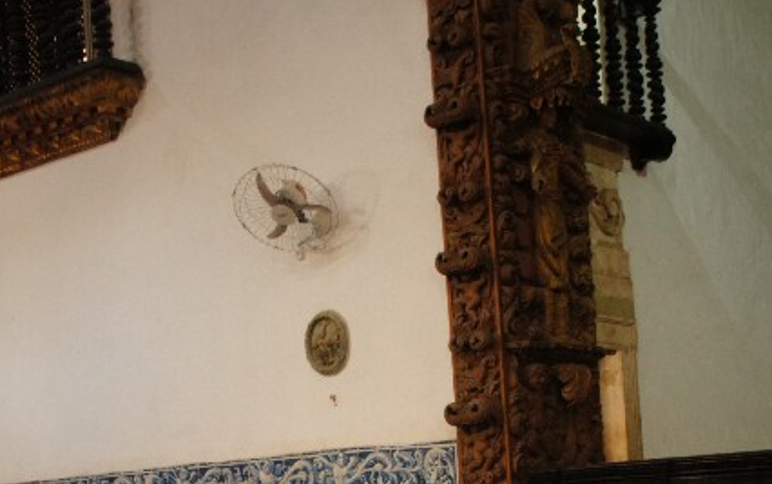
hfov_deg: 31.0
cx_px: 415
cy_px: 607
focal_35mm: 66
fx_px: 1390
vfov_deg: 18.5
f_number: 4
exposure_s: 1/60
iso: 800
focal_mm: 18
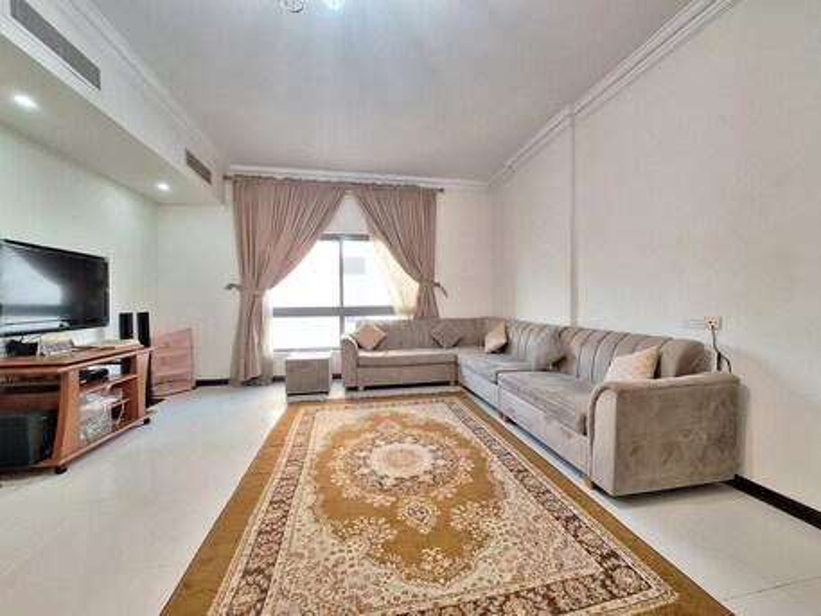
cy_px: 308
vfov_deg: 89.9
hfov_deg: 106.2
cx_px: 410
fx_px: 308
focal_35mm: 13
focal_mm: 1.74
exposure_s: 1/24
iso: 320
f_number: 2.2
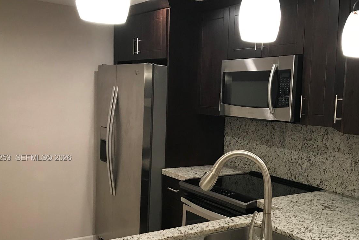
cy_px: 158
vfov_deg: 31.7
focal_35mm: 42
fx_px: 419
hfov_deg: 45.9
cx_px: 230
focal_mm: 3.99
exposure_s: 1/30
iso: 32
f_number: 1.8
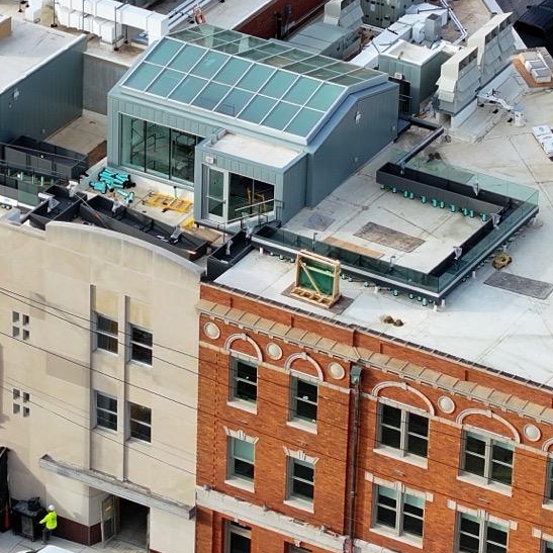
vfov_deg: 8.1
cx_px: 137
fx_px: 3922
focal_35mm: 217
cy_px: 257
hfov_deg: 8.1
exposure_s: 1/400
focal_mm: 19.35
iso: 100
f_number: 2.8
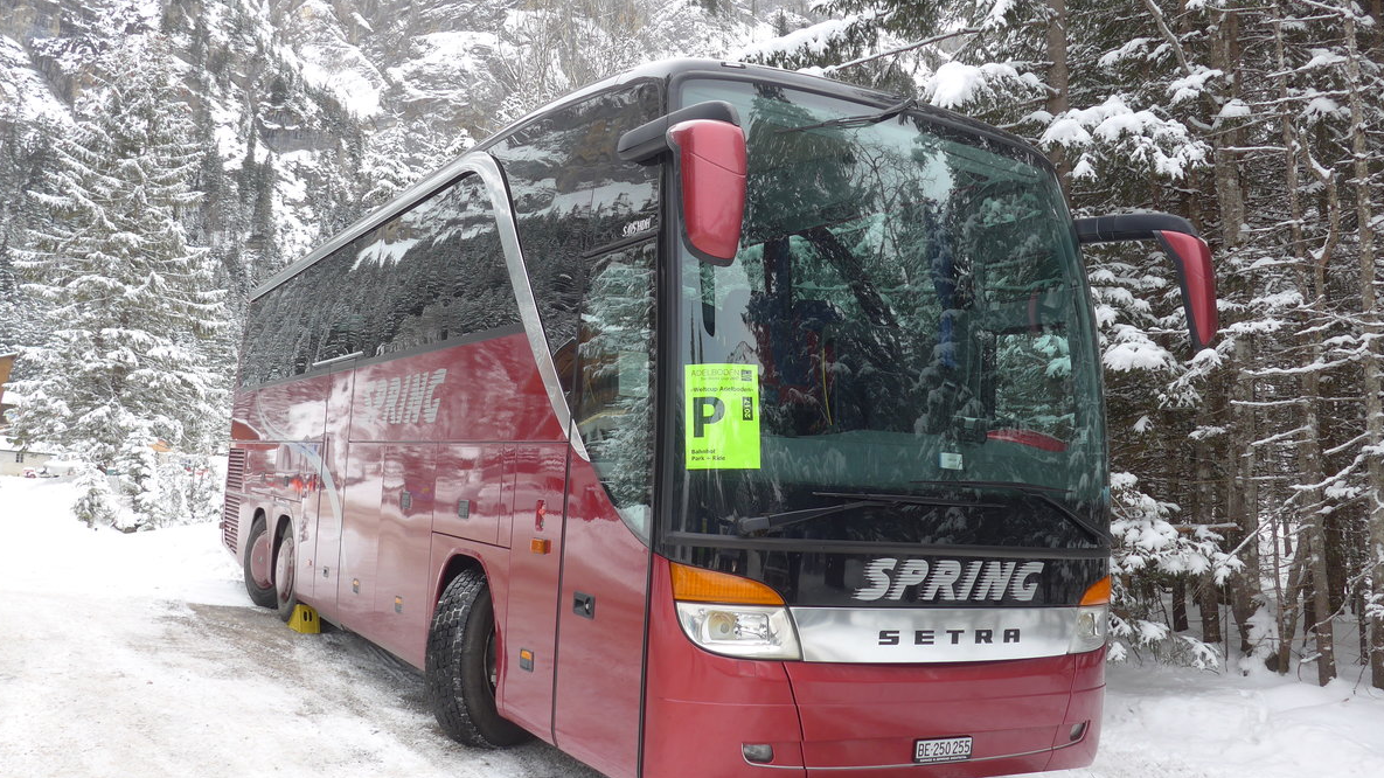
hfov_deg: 61.0
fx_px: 1174
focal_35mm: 32
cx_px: 686
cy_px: 390
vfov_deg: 36.7
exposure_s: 1/250
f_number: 2.8
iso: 80
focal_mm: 6
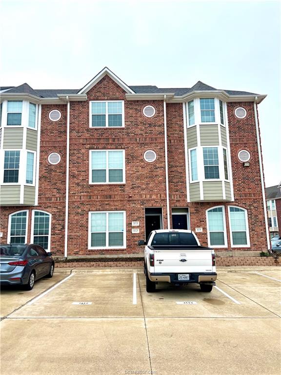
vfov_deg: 67.3
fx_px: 281
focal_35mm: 26
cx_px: 140
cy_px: 188
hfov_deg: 53.1
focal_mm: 5.7
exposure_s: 1/1468
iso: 50
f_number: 1.5
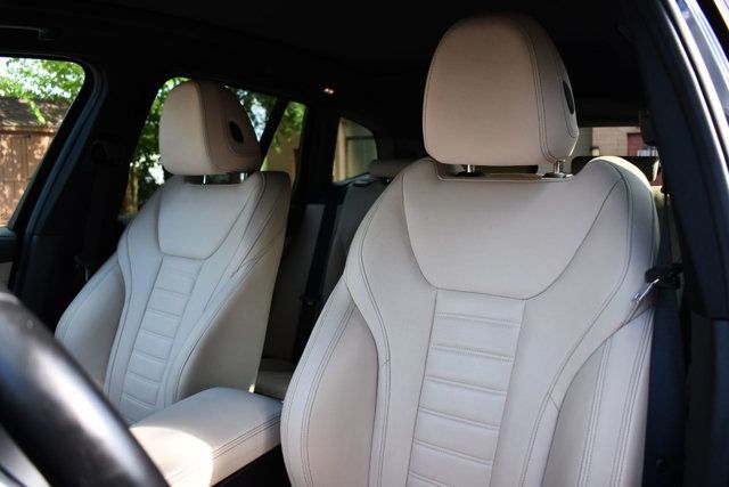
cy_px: 244
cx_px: 364
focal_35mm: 30
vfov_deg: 43.6
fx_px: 608
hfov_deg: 61.9
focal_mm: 20
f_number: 3.5
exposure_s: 1/250
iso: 400
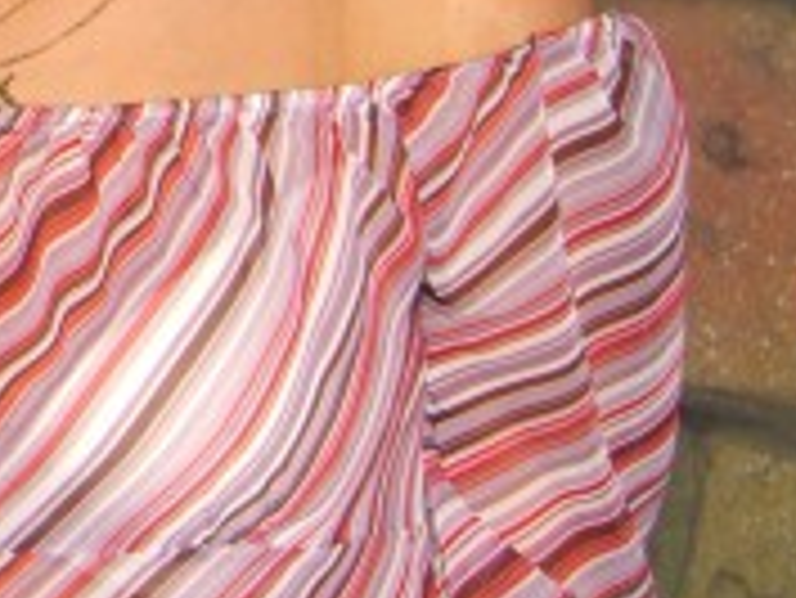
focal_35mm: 129
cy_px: -162
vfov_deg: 11.2
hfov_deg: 14.3
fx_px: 2968
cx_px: -387
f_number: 2.8
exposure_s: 1/60
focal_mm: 7.9
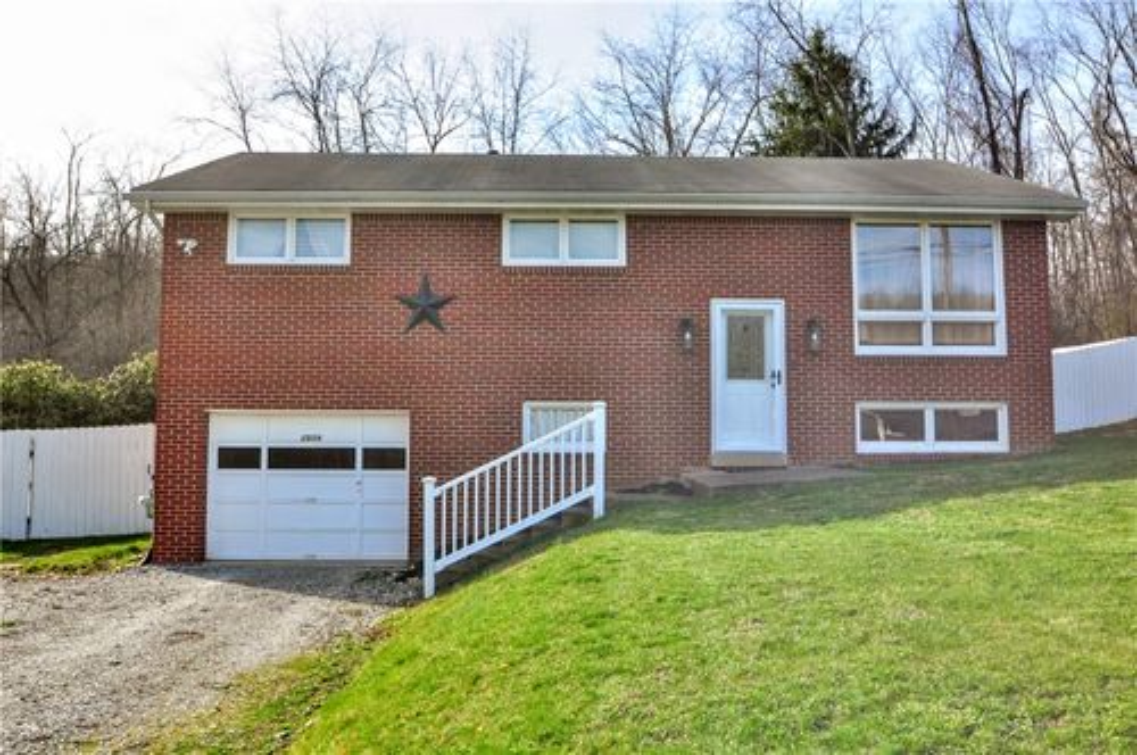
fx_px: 946
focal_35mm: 30
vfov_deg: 43.5
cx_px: 568
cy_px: 378
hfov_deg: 62.0
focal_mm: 20
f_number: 8
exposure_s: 1/320
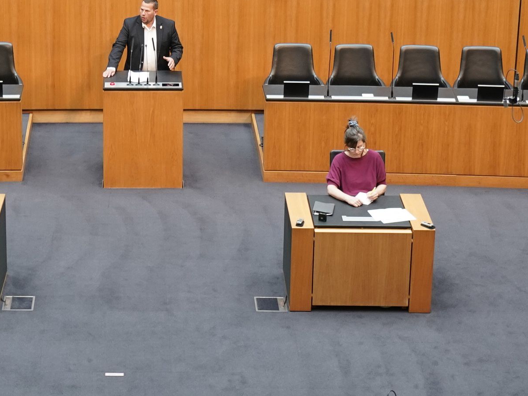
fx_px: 1464
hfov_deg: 20.2
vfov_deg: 15.1
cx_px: 110
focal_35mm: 96
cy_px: -7
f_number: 2.8
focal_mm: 30
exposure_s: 1/400
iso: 800
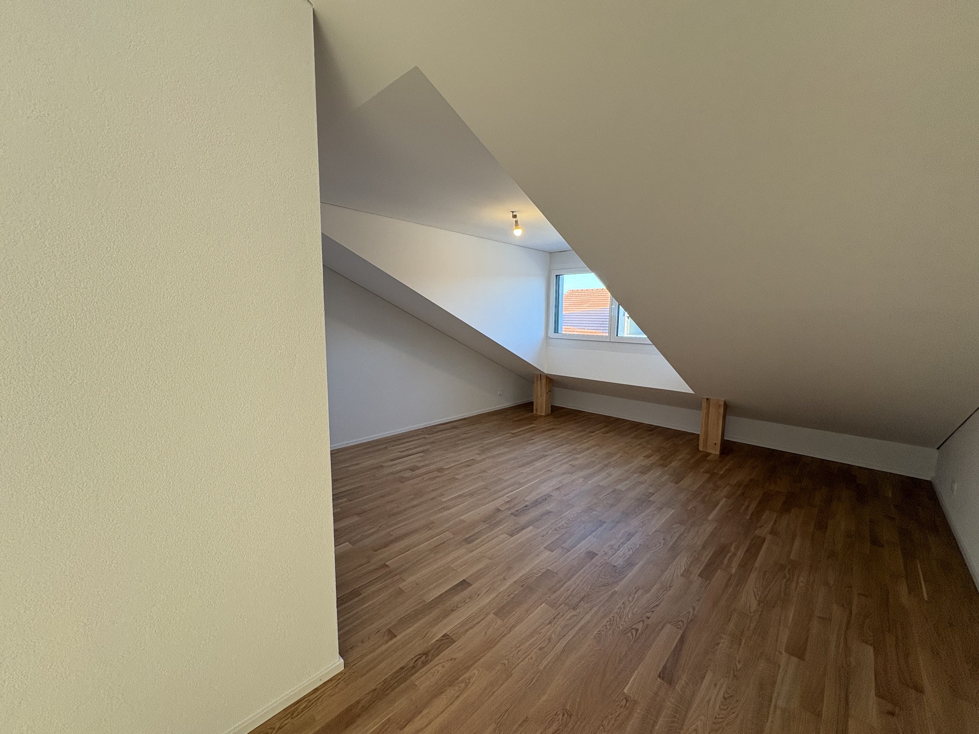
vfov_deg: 85.7
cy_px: 367
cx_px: 490
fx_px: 396
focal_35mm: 14
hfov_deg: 102.1
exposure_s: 1/100
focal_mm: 2.22
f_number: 2.2
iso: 100
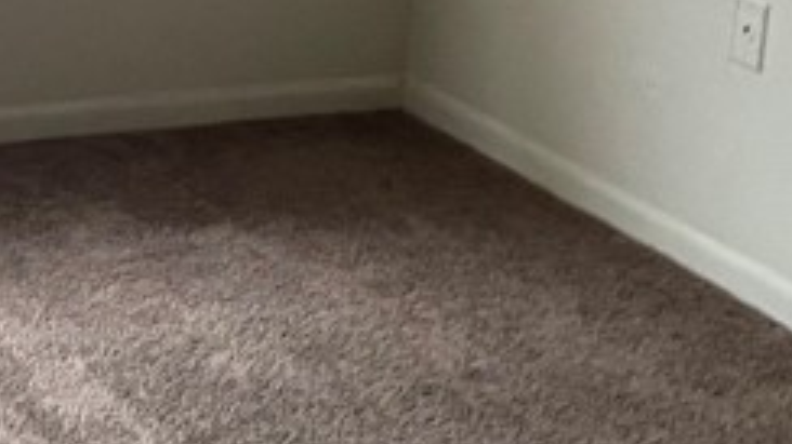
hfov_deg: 16.2
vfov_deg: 9.7
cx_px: -454
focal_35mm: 119
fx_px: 2498
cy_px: -327
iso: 160
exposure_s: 1/60
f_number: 1.6
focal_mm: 4.2
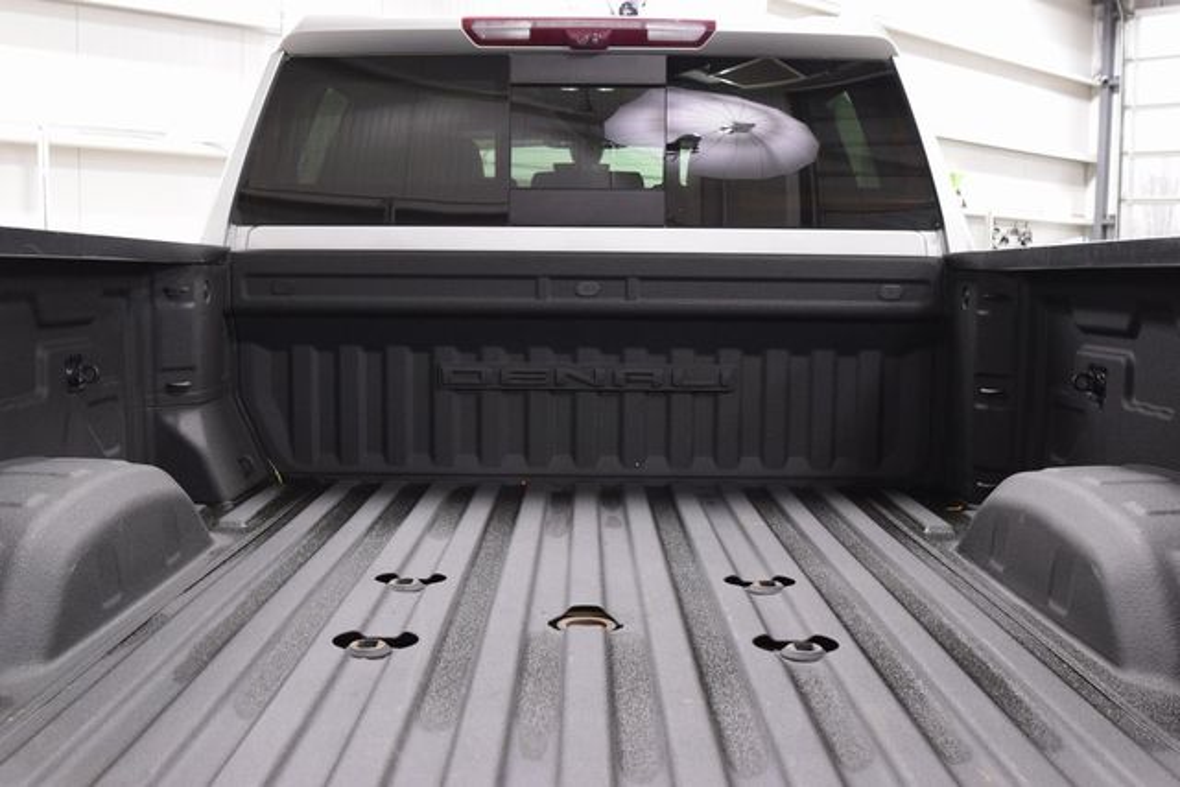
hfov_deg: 53.1
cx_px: 590
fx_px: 1180
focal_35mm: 36
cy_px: 394
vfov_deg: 36.9
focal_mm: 24
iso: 1250
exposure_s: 1/15
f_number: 6.3
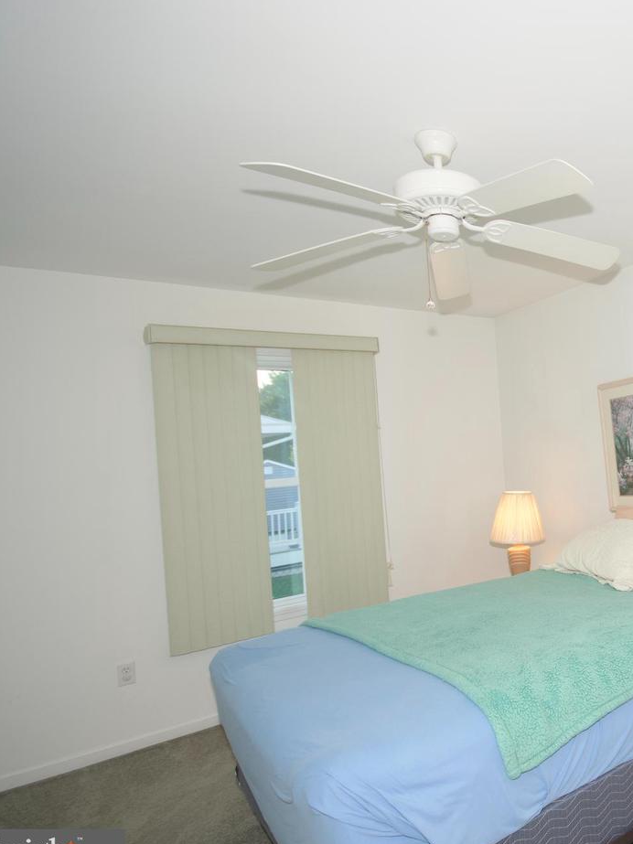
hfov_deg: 46.8
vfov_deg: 71.6
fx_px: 585
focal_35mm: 24
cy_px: 437
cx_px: 641
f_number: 5.6
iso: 400
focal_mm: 11
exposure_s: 1/60
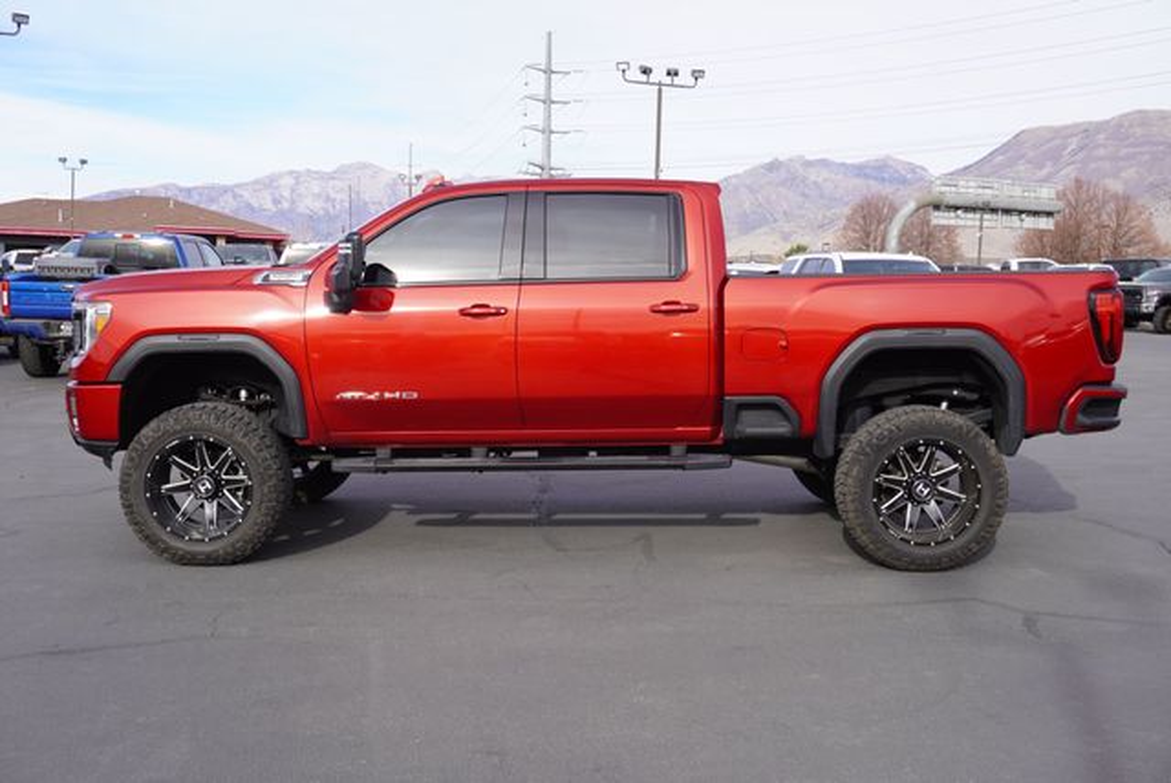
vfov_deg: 35.6
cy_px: 392
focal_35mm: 38
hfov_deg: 51.2
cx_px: 586
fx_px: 1221
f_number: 8
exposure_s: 1/100
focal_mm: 25
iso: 100
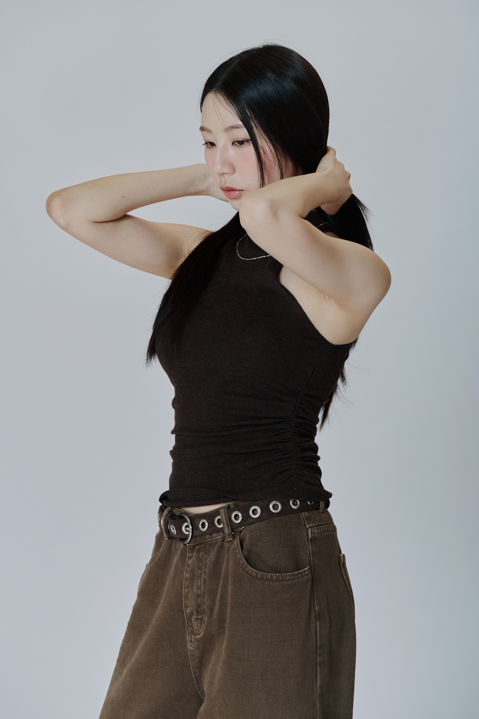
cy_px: 360
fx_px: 2498
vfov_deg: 16.4
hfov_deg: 11.0
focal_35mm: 125
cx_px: 240
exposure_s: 1/200
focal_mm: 125
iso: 400
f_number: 5.6
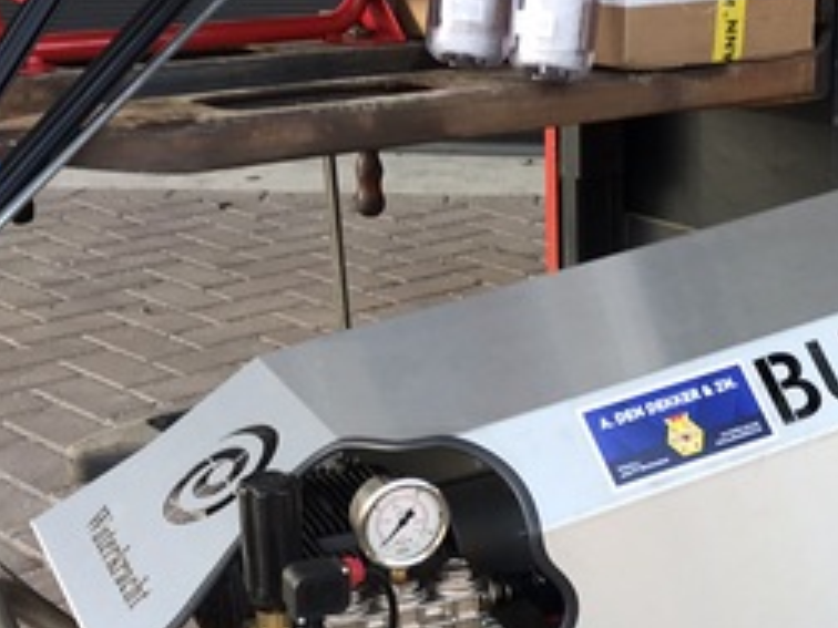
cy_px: 488
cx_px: 705
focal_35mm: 71
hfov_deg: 26.7
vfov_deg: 20.5
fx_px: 1719
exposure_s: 1/102
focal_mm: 3.99
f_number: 1.8
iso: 20
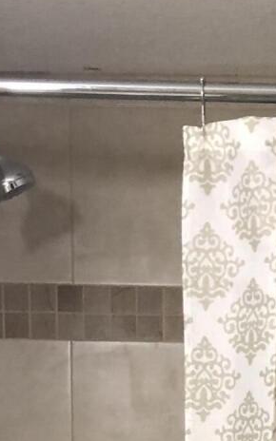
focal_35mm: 128
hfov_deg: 10.1
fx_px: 1540
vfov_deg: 13.6
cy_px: 923
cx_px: 309
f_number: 1.8
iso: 40
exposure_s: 1/30
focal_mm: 3.99
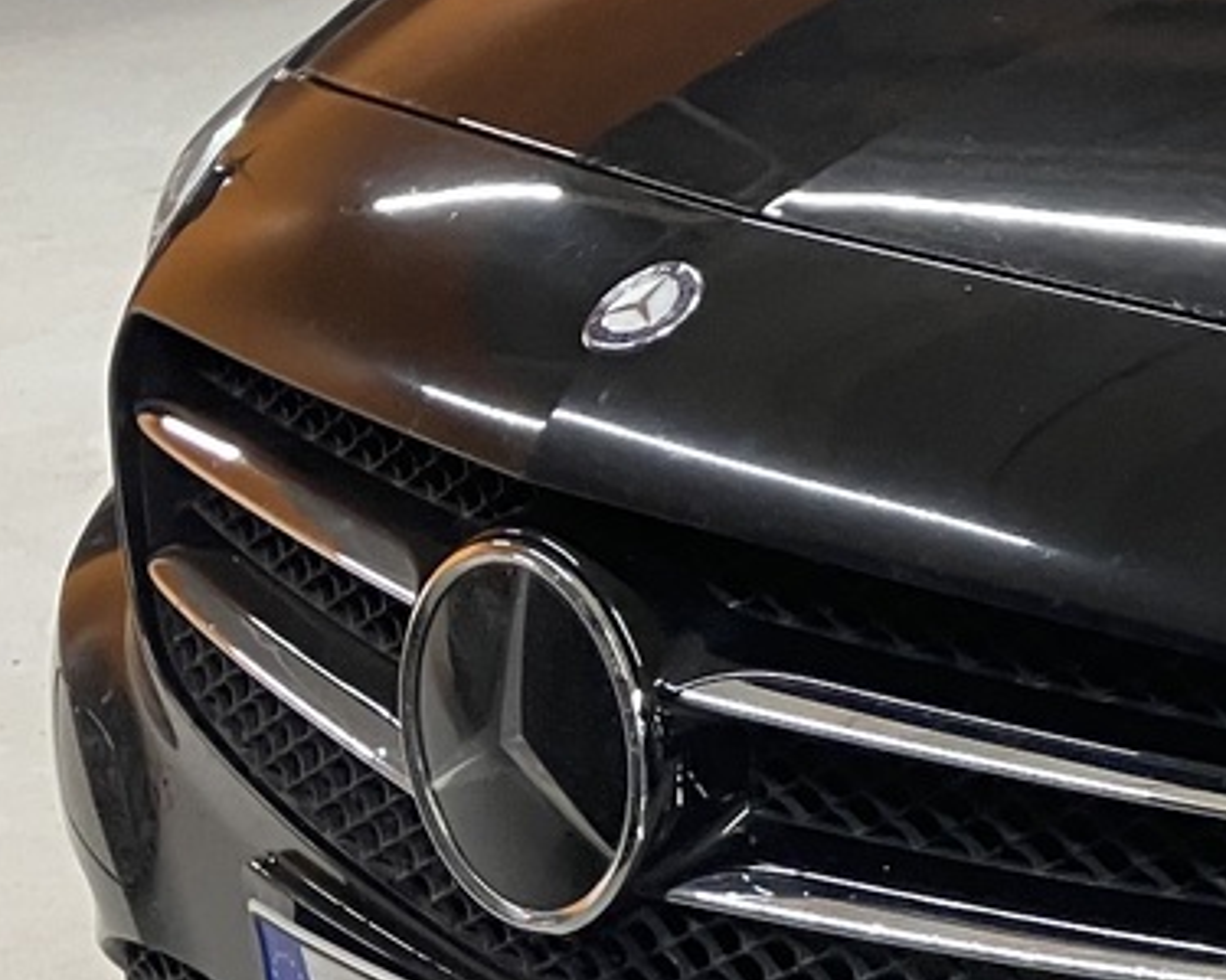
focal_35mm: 105
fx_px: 3810
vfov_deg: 14.7
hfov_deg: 16.0
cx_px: 2092
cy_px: 513
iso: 80
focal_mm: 3.99
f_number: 1.8
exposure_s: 1/50
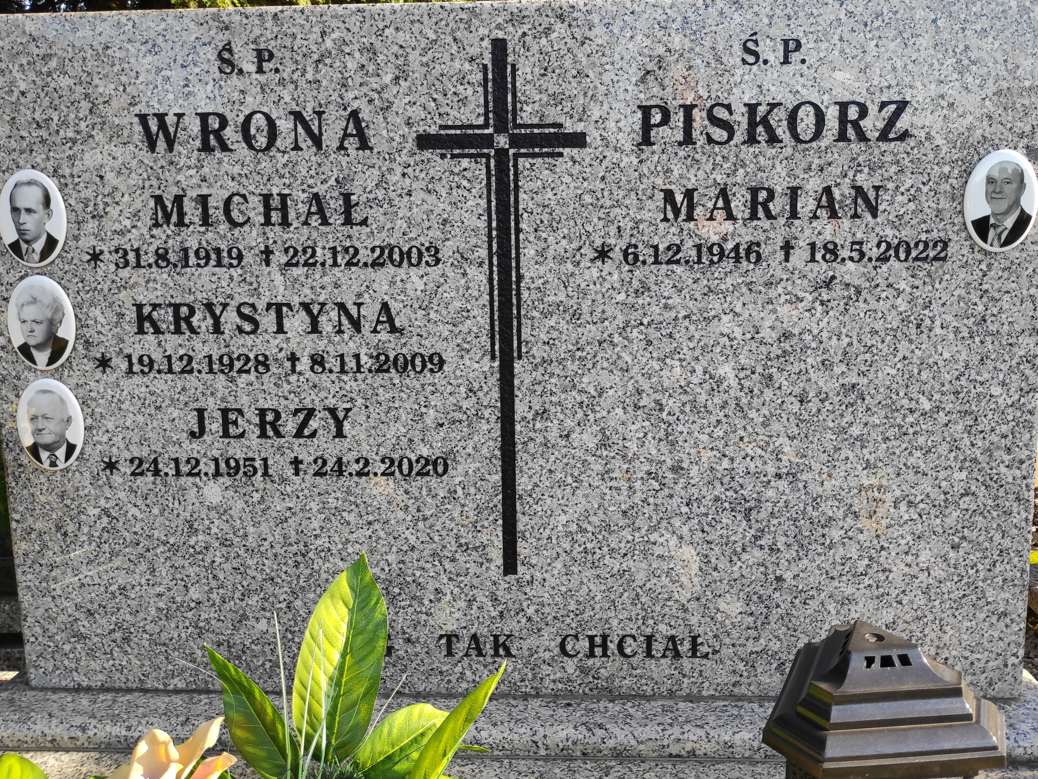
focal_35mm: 20
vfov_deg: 66.0
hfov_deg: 81.7
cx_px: 519
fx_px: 600
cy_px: 390
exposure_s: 1/226
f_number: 1.9
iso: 100
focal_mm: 3.94
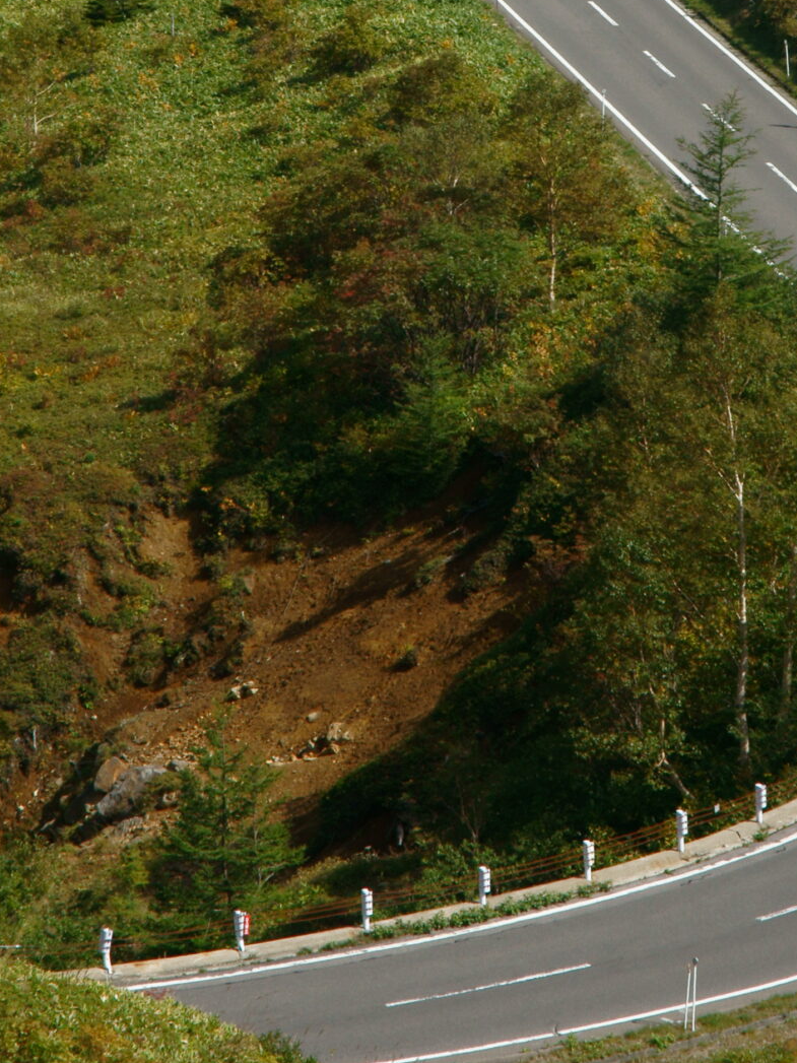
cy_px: -48
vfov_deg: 7.0
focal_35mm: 282
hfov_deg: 5.3
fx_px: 8659
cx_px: 589
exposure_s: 1/200
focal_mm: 80
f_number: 11
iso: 200
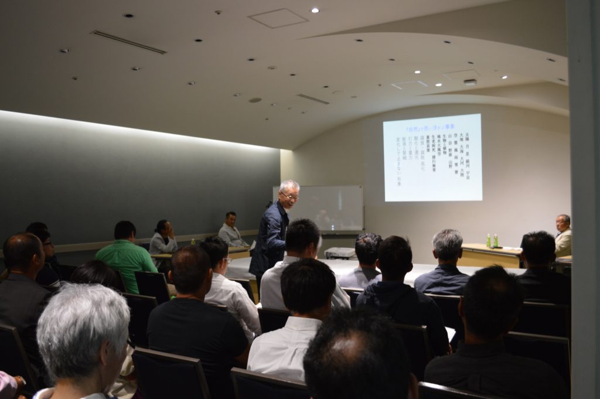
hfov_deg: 57.3
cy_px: 200
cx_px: 300
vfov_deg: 39.9
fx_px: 550
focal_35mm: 33
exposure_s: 1/15
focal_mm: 22
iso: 560
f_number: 3.8
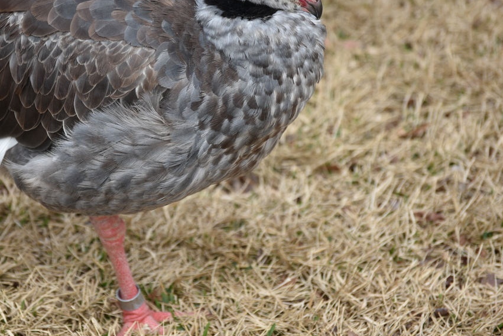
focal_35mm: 218
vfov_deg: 6.3
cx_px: 142
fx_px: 3047
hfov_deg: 9.4
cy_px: 90
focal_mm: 145
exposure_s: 1/320
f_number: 4.8
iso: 140
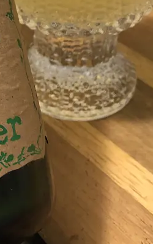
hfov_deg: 16.6
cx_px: -19
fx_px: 507
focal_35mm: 76
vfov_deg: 25.9
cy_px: 5
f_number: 1.8
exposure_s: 1/11
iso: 100
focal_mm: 3.99
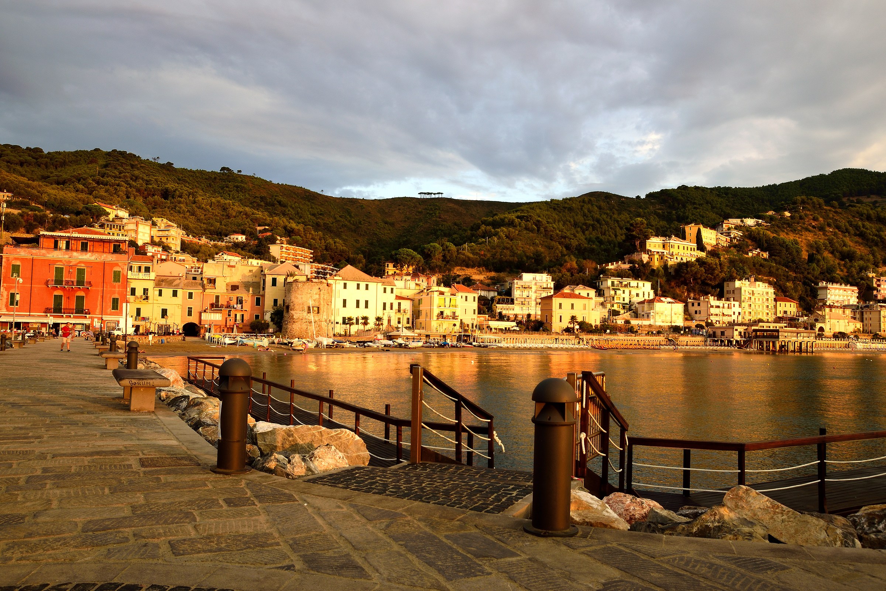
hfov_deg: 70.4
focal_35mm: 26
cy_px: 296
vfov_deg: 50.4
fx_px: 628
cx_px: 443
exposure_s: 1/10
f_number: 14
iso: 100
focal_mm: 17
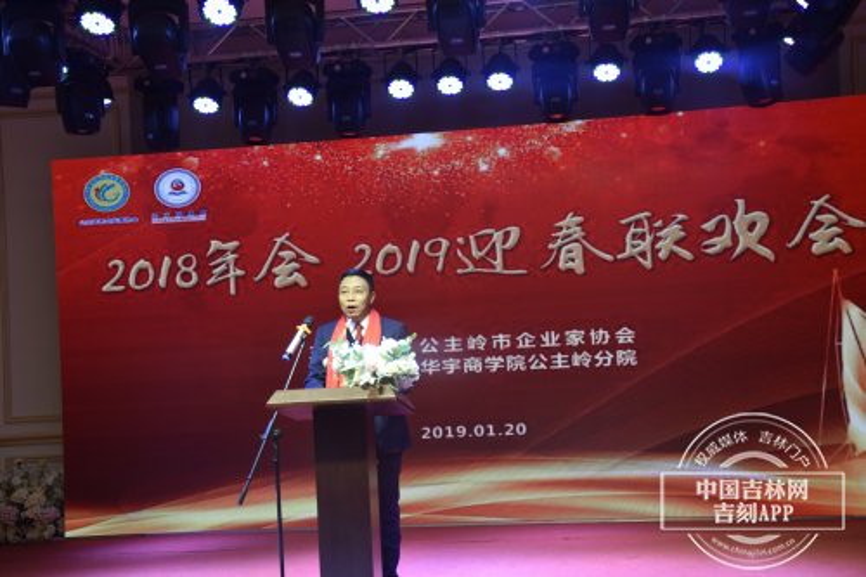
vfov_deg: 23.8
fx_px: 1371
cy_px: 288
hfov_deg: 35.1
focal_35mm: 57
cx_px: 433
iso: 400
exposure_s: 1/125
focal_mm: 38
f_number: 5.6
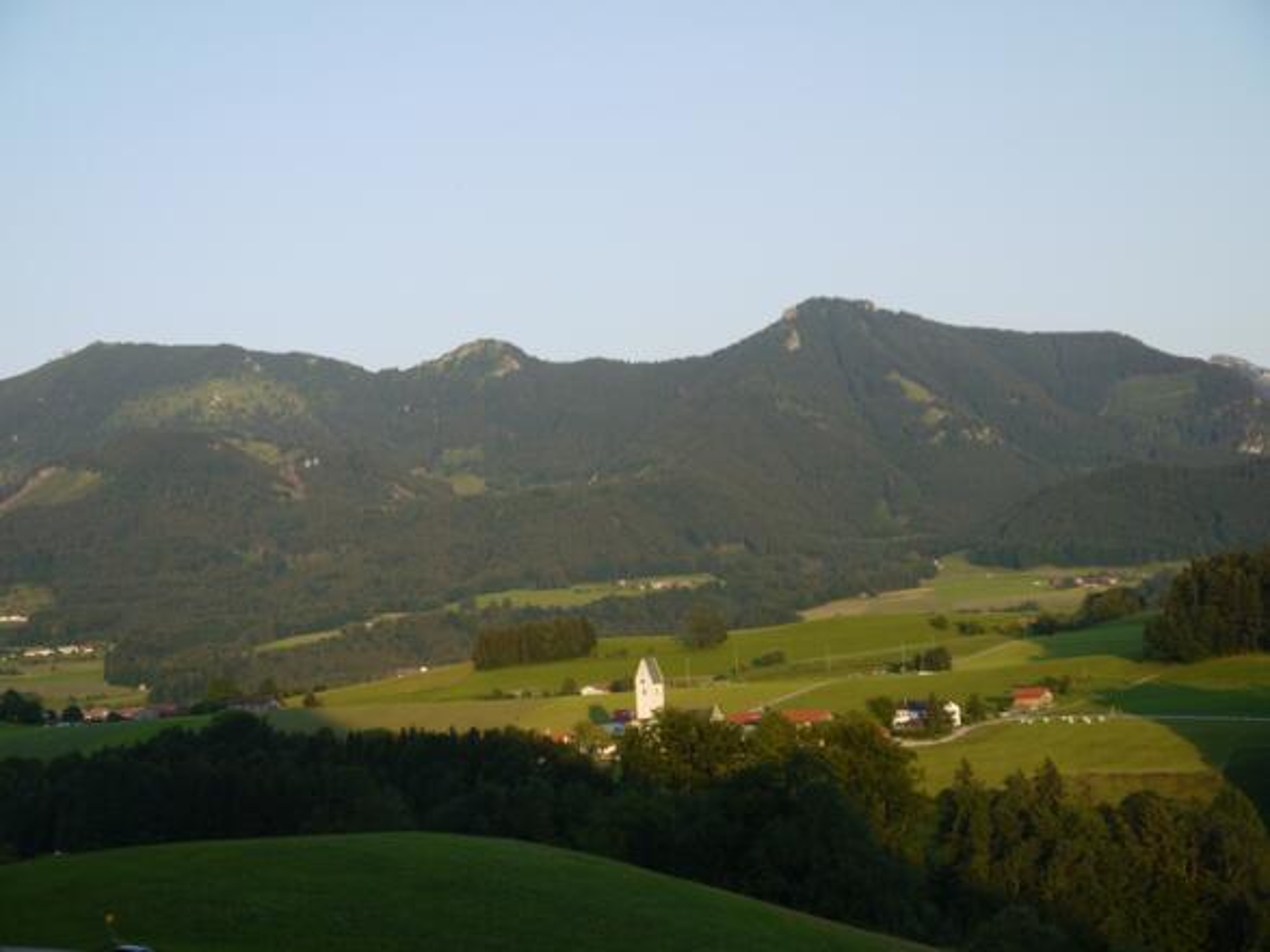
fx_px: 2054
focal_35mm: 56
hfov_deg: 34.4
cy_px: 476
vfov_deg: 26.1
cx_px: 635
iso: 100
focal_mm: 28
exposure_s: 1/160
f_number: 5.6
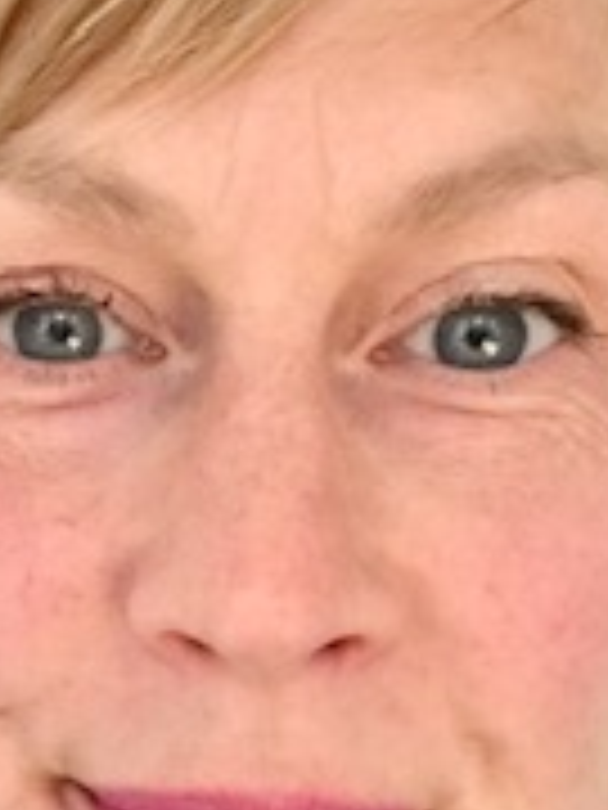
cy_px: 774
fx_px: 2670
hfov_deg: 12.8
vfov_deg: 17.0
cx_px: -47
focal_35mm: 114
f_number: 2.2
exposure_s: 1/100
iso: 40
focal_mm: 2.87
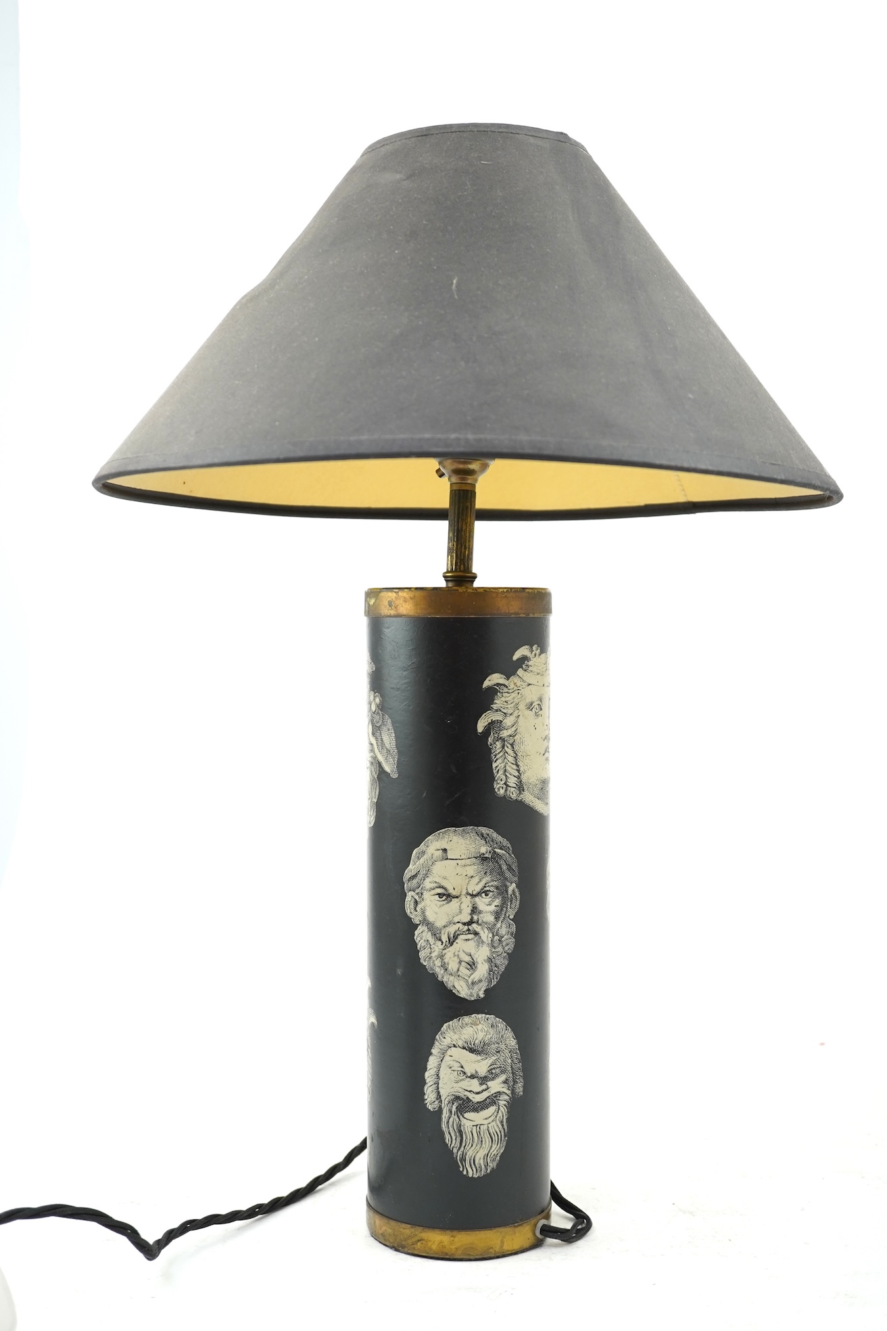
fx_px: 1663
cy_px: 666
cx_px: 444
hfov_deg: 29.9
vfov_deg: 43.6
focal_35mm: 45
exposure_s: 1/80
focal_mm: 30
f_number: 3.5
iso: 400
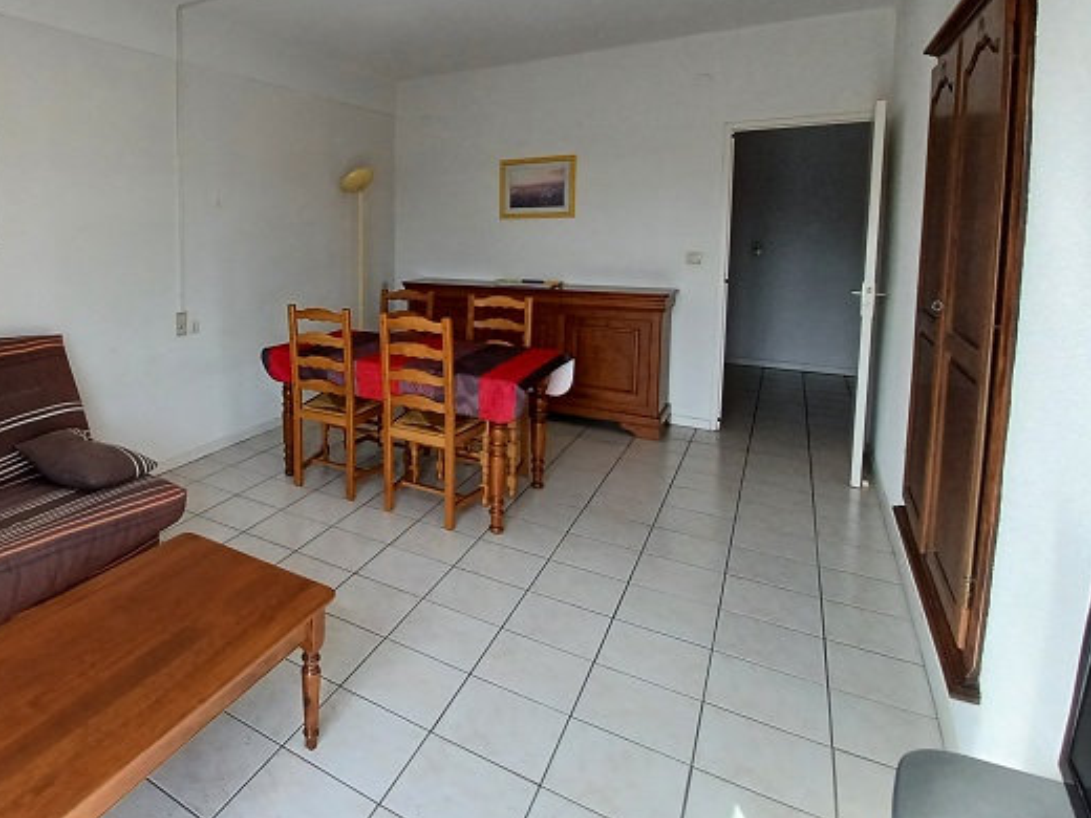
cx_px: 256
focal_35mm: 20
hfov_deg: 75.1
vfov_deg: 64.1
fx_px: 630
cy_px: 264
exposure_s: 1/100
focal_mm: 1.42
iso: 64
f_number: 2.2
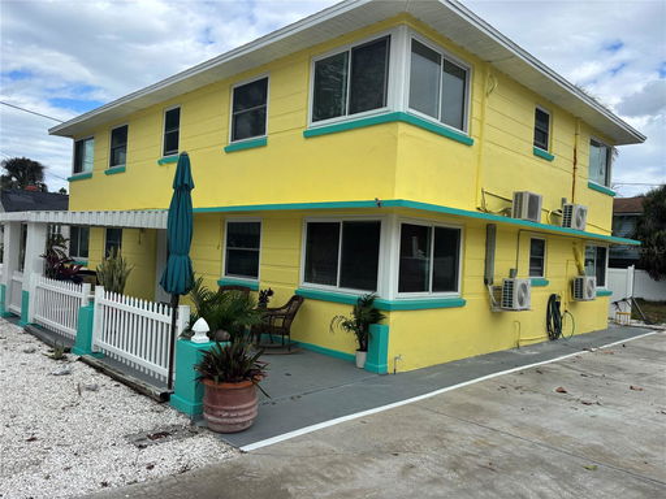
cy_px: 250
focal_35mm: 26
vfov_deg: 53.1
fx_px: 500
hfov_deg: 67.3
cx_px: 333
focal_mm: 5.96
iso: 50
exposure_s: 1/2513
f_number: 1.6
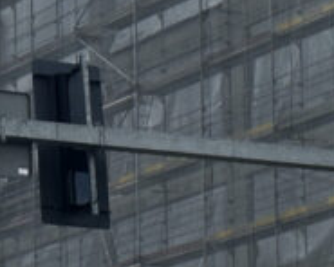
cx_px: -191
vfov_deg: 5.9
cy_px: 341
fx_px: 2570
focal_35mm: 260
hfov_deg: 7.3
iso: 64
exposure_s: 1/3155
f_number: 1.78
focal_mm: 6.86
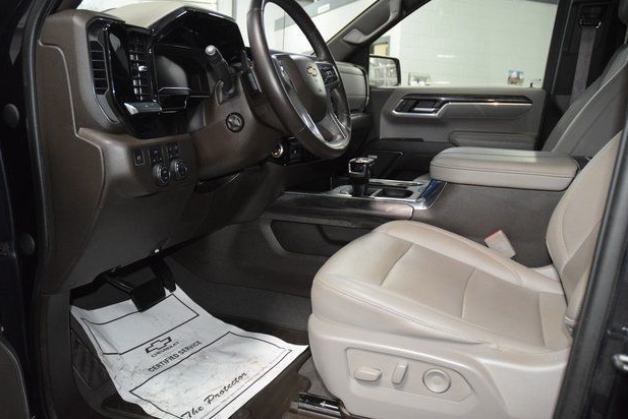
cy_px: 213
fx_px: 489
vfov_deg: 46.4
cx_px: 313
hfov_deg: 65.4
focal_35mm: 28
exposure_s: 1/100
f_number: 3.5
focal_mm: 18
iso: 3200
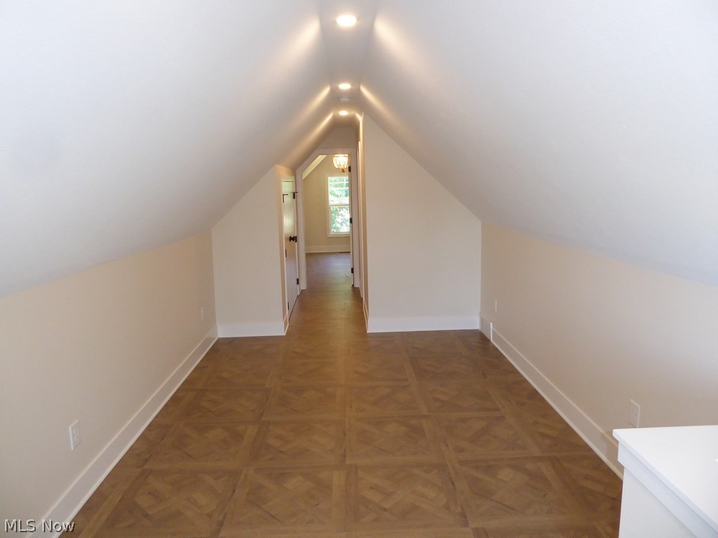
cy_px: 269
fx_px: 519
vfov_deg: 54.9
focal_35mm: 25
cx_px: 359
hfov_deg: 69.4
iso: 500
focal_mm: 4.3
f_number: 3.3
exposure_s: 1/60
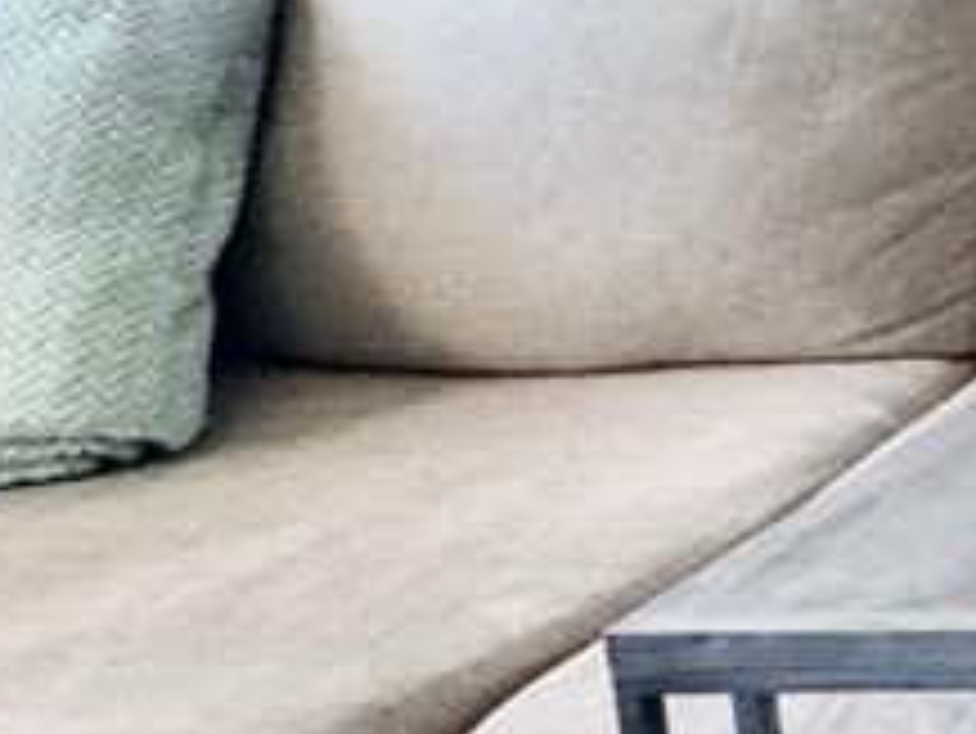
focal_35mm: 103
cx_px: 3103
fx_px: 2906
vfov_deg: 13.4
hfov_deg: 10.7
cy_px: -414
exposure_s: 1/120
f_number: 2.2
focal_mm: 2.22
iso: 200
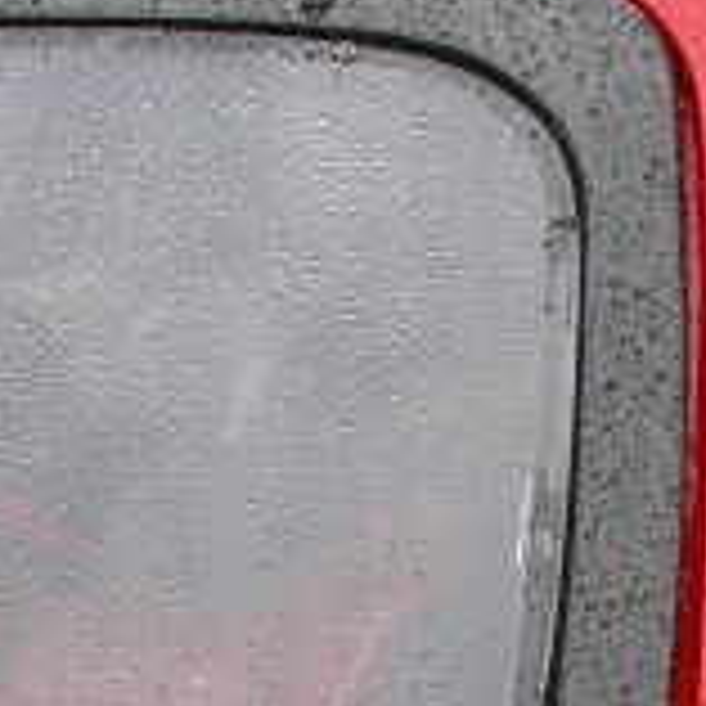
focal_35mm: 107
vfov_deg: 16.1
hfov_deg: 16.2
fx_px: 2469
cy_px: 591
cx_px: 220
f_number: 3.5
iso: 50
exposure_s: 1/61.8
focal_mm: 6.3
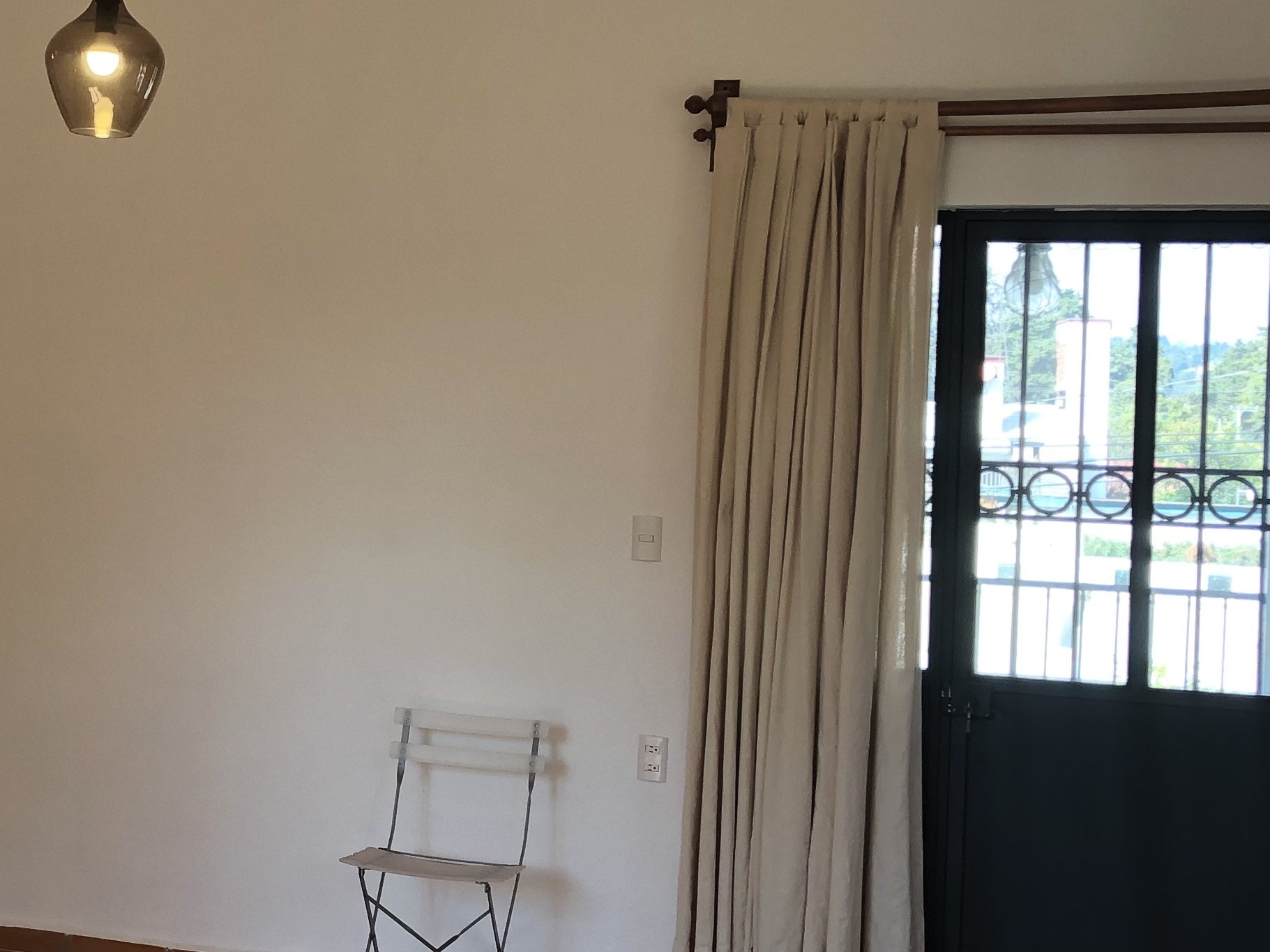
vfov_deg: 23.6
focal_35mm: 62
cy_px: 438
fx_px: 2275
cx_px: 213
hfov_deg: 30.3
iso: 40
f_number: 1.8
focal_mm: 3.99
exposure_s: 1/120
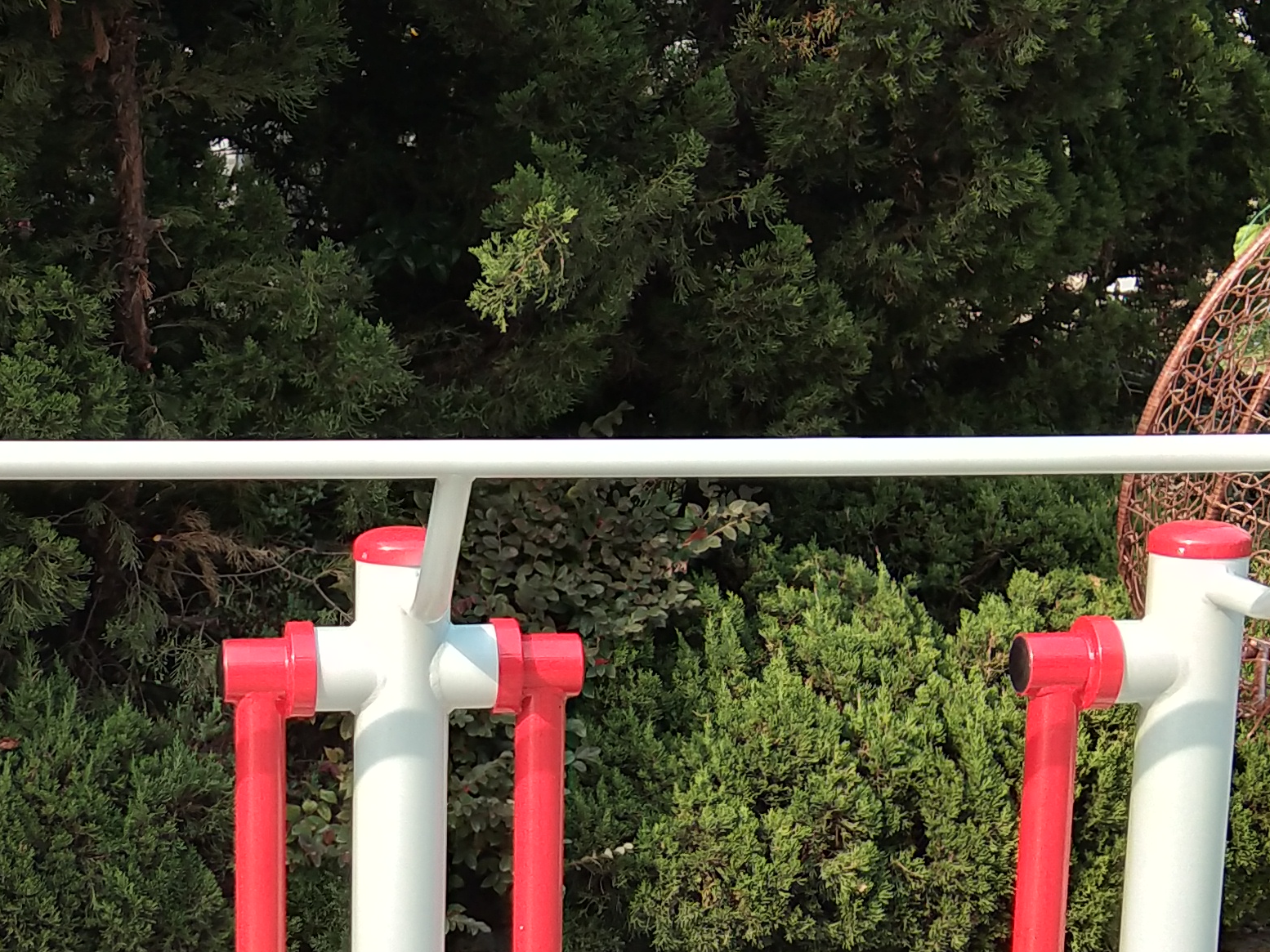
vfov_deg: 17.6
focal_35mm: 83
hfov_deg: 23.3
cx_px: 312
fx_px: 3045
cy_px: 817
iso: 50
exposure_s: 1/334
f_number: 2.2
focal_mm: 3.69
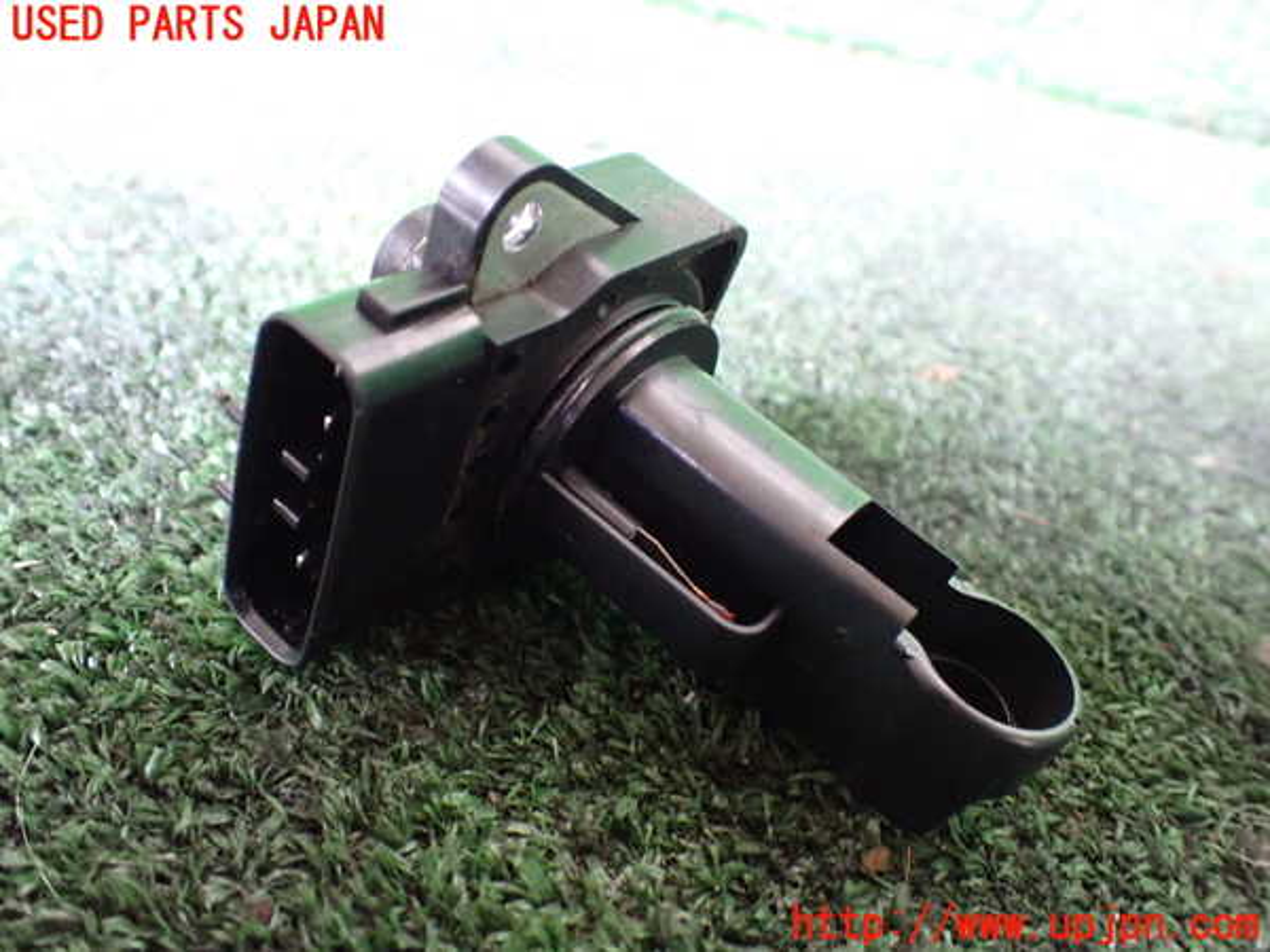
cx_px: 635
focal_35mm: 30
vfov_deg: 46.8
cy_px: 476
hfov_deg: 60.0
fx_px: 1101
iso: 1000
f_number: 2.3
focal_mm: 5.4
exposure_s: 1/30
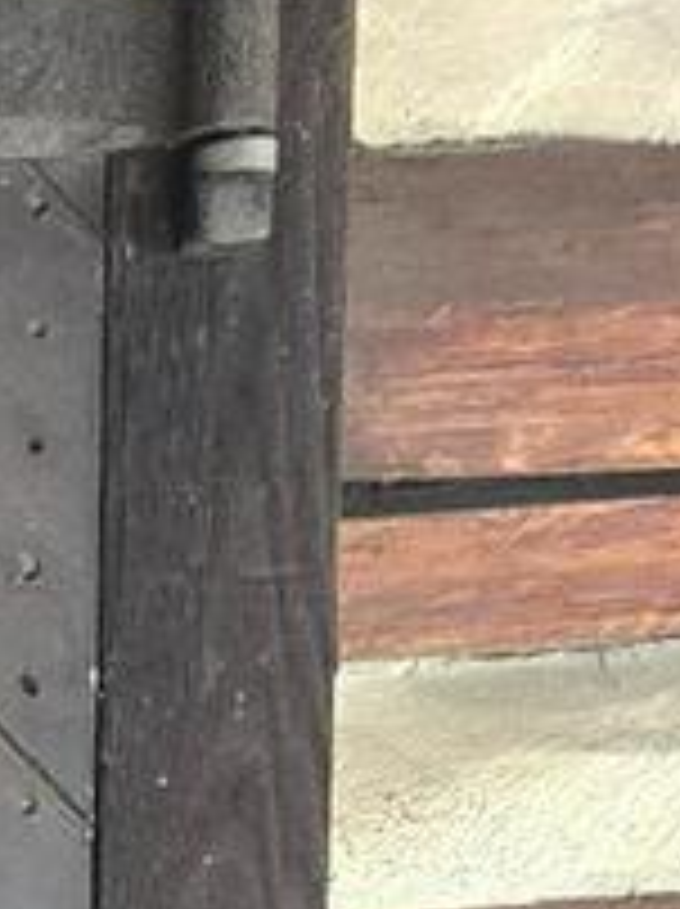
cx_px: -1310
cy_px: 2246
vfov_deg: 9.8
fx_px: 4593
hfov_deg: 7.5
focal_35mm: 175
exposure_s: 1/60
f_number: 1.8
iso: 640
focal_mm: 5.4
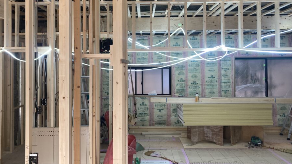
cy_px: 58
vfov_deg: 33.5
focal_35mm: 35
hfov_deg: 56.6
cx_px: 140
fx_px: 271
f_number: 1.8
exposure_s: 1/100
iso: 64
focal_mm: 3.99
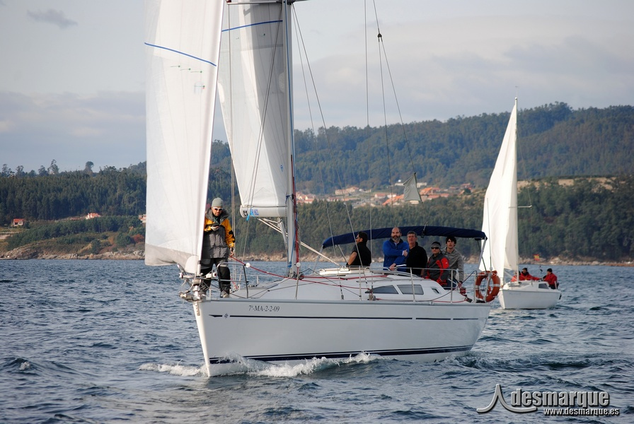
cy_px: 212
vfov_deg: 7.5
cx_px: 317
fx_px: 3227
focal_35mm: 183
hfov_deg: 11.2
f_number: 5.6
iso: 110
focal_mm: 122
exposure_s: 1/500
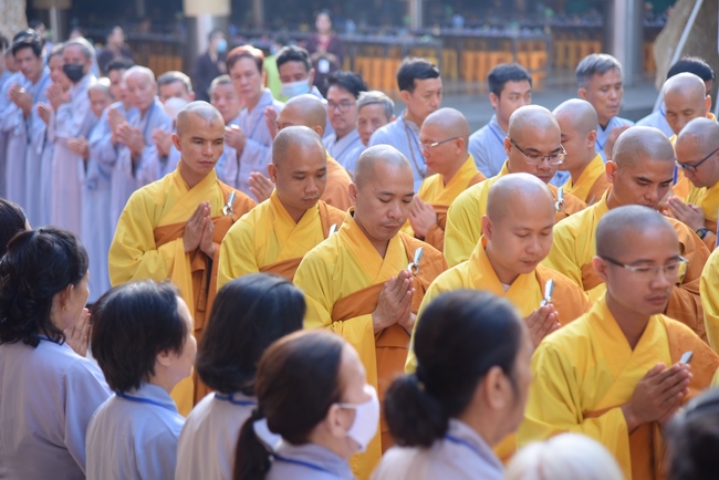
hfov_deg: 19.4
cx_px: 360
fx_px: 2098
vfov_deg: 13.1
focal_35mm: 105
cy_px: 240
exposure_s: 1/100
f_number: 4
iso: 125
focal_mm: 105
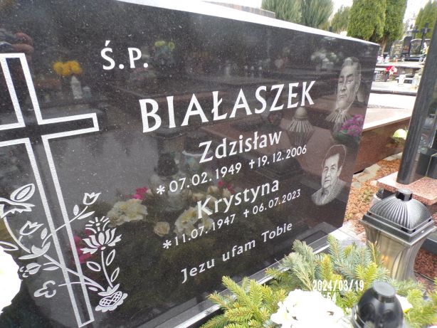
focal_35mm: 24
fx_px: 303
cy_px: 164
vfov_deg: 56.8
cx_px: 218
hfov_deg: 71.6
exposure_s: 1/34
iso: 82
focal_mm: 4.3
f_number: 4.3
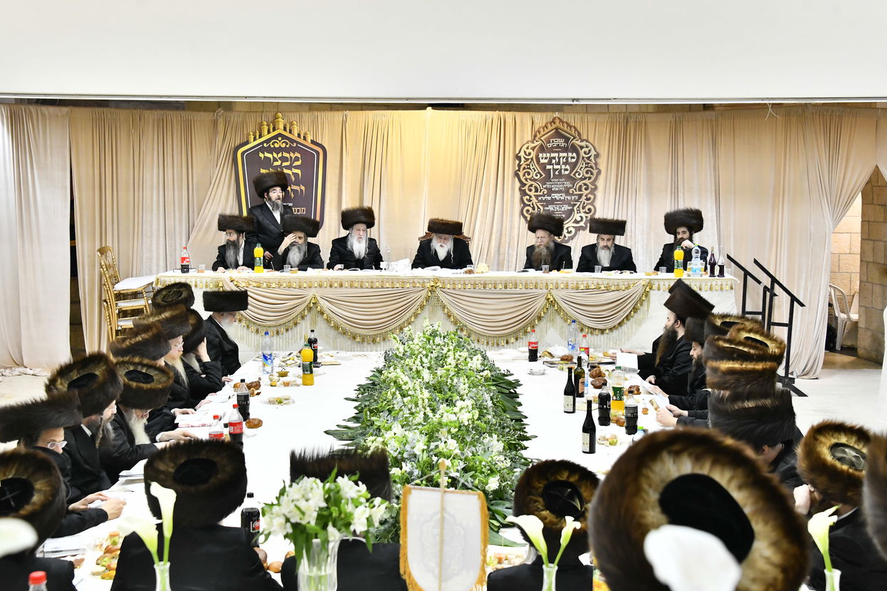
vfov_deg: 26.5
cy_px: 261
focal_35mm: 51
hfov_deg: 38.9
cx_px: 443
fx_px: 1256
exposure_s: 1/160
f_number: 5.6
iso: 2000
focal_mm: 45
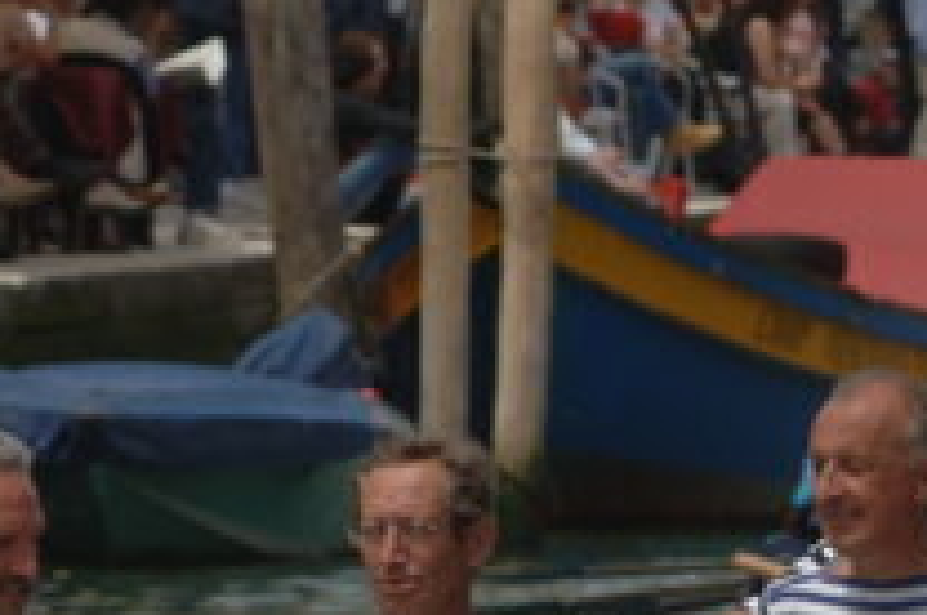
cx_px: 1613
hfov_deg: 2.4
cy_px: 780
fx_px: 22471
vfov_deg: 1.6
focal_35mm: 874
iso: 100
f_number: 10
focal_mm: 112
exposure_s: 1/250
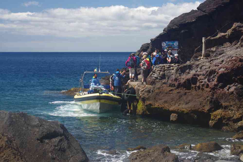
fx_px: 557
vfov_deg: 16.6
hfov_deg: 24.6
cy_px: 81
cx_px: 122
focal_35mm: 82
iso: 200
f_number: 10
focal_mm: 55
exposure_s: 1/100
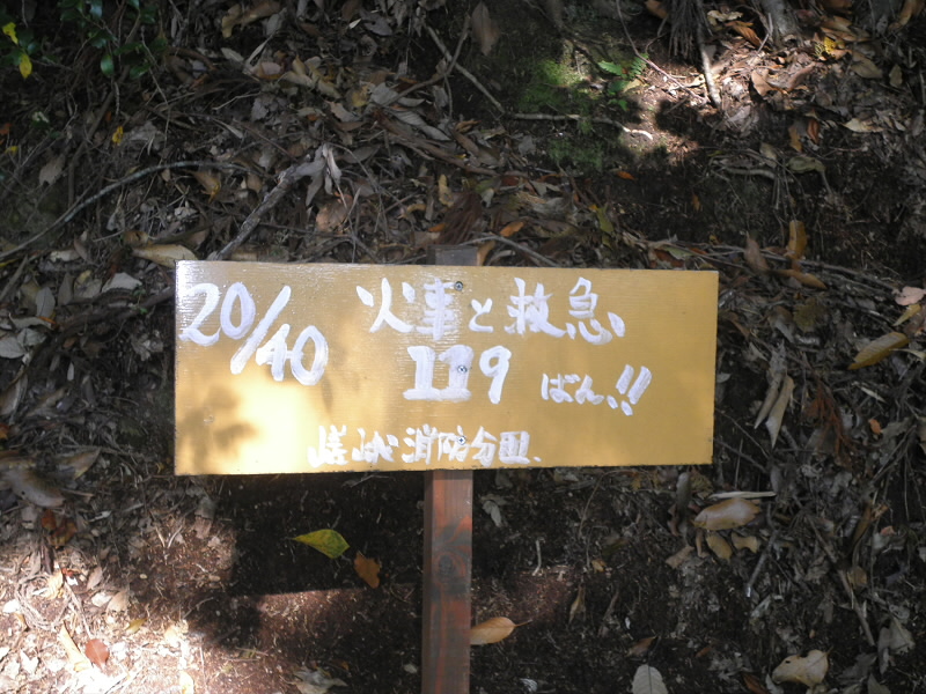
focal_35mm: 45
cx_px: 463
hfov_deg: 42.1
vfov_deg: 32.2
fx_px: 1204
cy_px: 347
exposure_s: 1/60
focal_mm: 8.2
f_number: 4.3
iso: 160
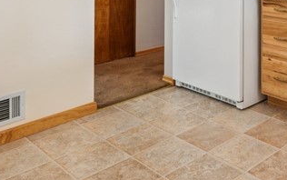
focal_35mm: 49
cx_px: 250
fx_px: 384
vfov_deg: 23.3
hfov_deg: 38.6
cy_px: -55
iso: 50
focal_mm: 14
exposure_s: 1/5
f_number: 11
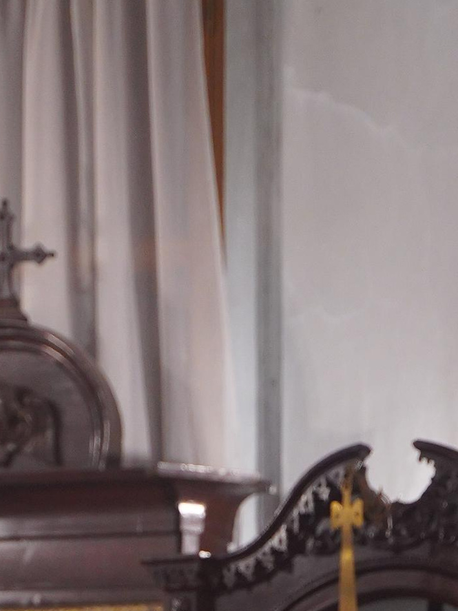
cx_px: 172
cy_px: 1000
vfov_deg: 6.9
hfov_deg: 5.3
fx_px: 4994
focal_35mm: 283
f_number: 2.8
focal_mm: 68
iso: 1600
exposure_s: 1/80
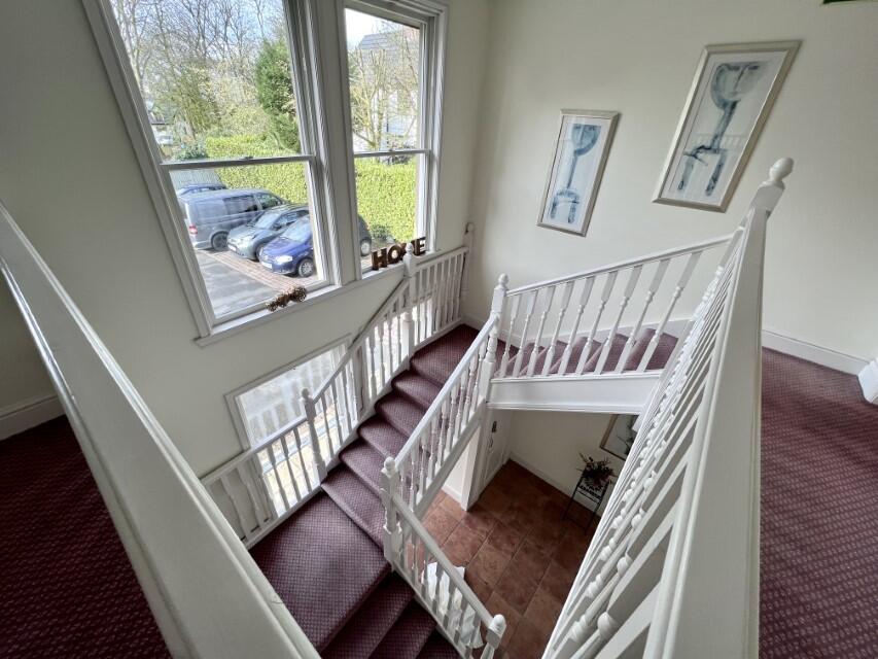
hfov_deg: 106.2
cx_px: 439
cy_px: 330
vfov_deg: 89.9
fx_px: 330
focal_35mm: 13
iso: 32
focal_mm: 1.57
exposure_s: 1/139
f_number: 1.8
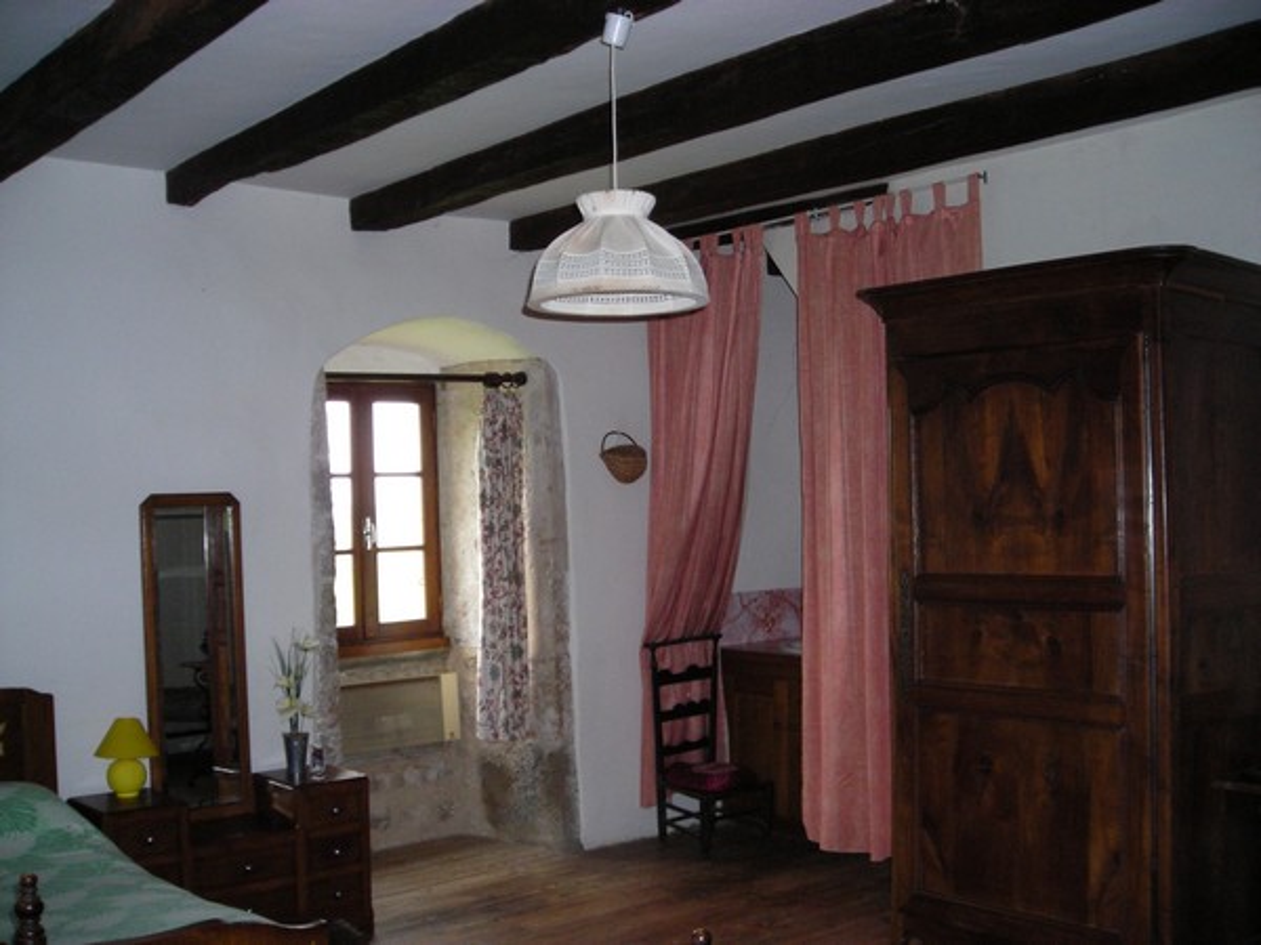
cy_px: 472
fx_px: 1384
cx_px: 630
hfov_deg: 49.0
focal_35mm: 38
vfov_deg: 37.7
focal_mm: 6.3
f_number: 3.2
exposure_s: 1/60
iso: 210
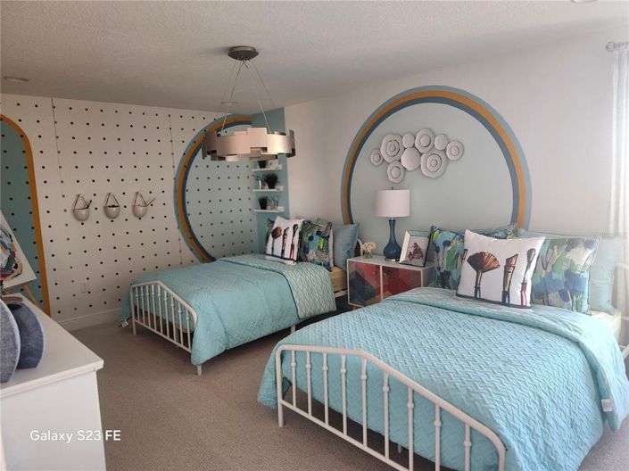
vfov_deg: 58.8
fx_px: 418
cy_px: 236
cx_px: 314
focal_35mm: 23
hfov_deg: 74.0
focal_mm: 5.54
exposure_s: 1/120
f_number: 1.8
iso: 320
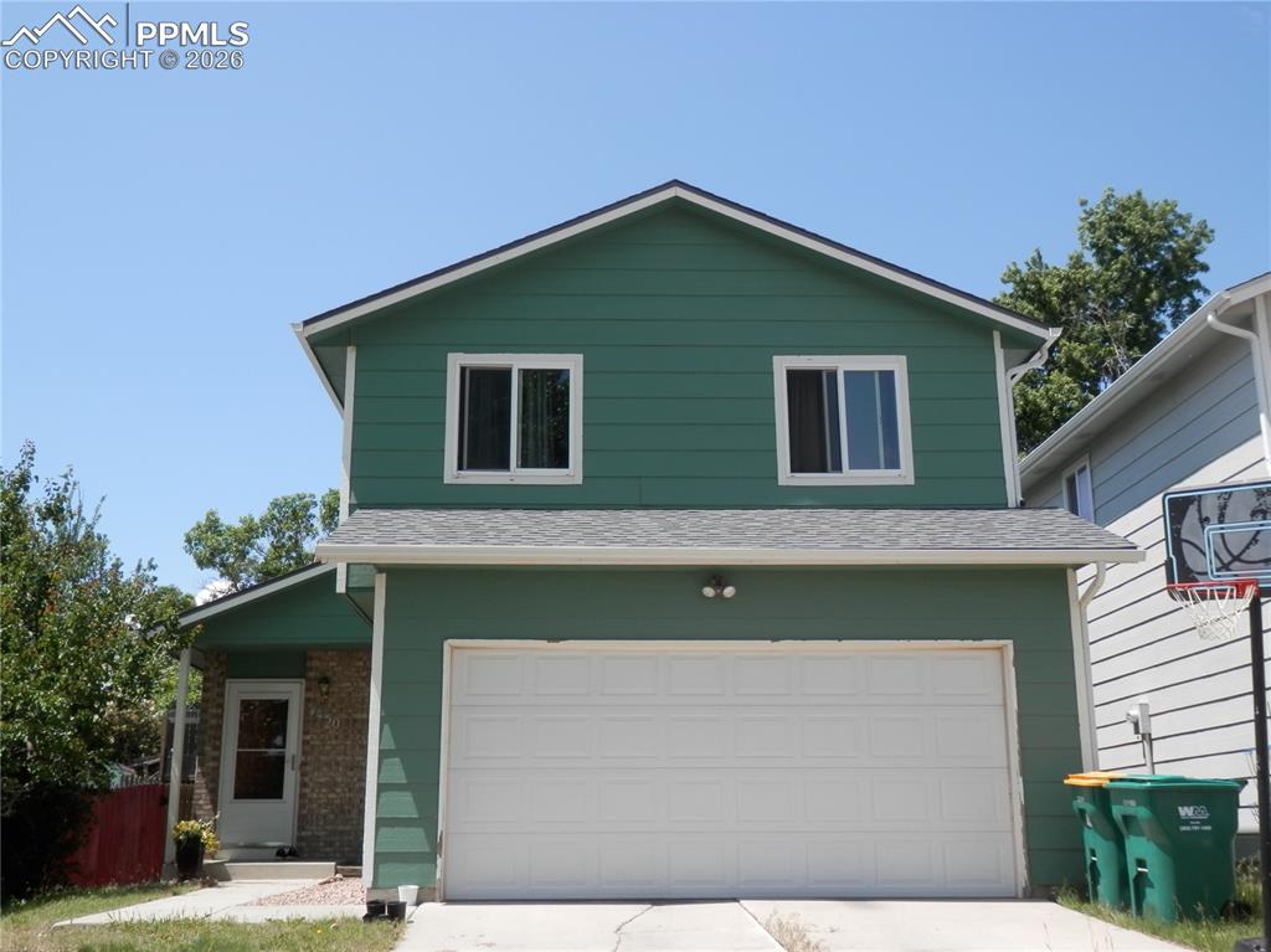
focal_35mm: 37
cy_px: 476
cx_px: 636
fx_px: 1358
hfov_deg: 50.2
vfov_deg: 38.6
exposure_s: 1/640
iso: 80
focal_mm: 6.6
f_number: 3.6
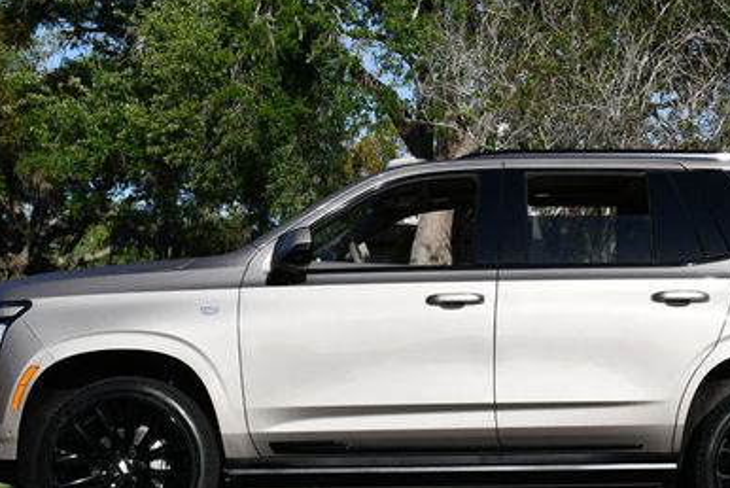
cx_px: 497
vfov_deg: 18.7
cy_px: 216
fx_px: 1481
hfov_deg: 27.5
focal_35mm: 73
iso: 100
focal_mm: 22
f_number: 9
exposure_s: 1/320
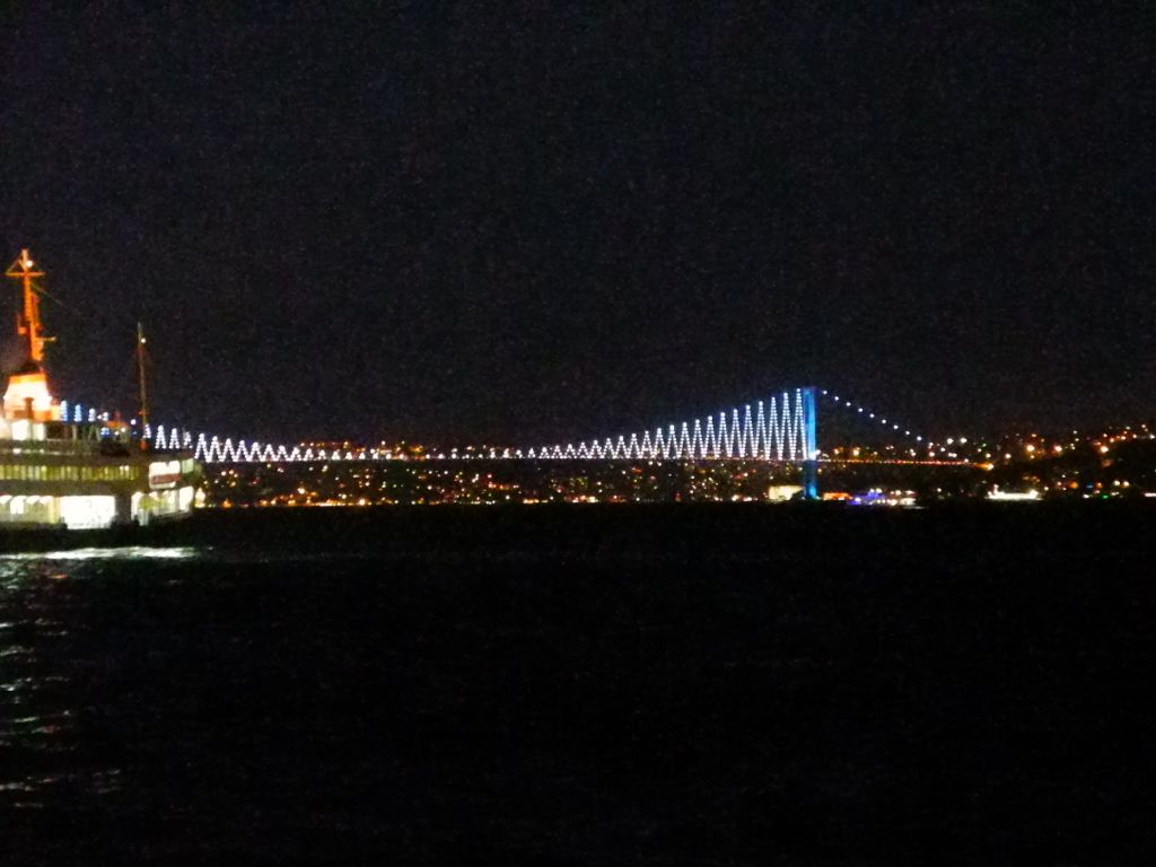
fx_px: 4508
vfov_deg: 11.0
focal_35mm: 135
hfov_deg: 14.6
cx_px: 578
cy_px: 434
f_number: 5
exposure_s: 1/20
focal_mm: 28.9
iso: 12800
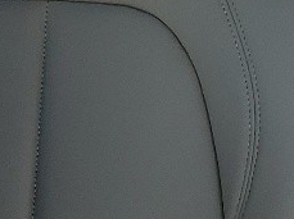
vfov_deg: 7.9
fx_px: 1543
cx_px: 333
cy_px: 365
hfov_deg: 10.7
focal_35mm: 182
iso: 50
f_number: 1.5
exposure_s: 1/370
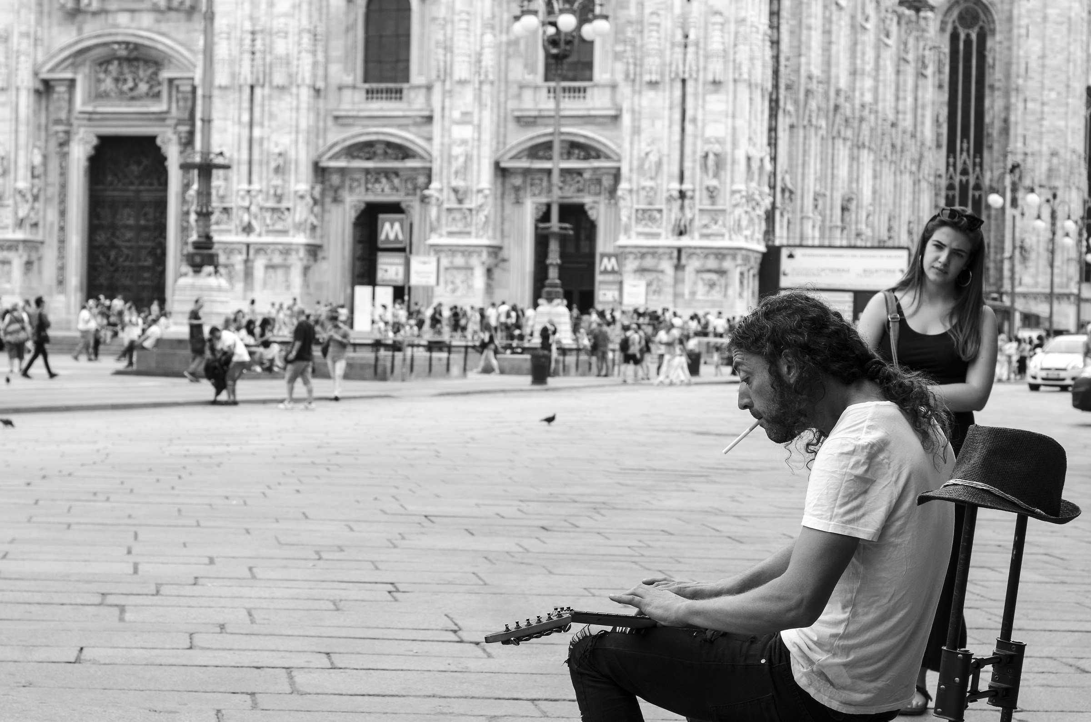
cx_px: 546
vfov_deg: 18.1
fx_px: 2268
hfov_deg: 27.0
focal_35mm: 75
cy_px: 361
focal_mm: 50
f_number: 6.3
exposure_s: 1/250
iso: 160
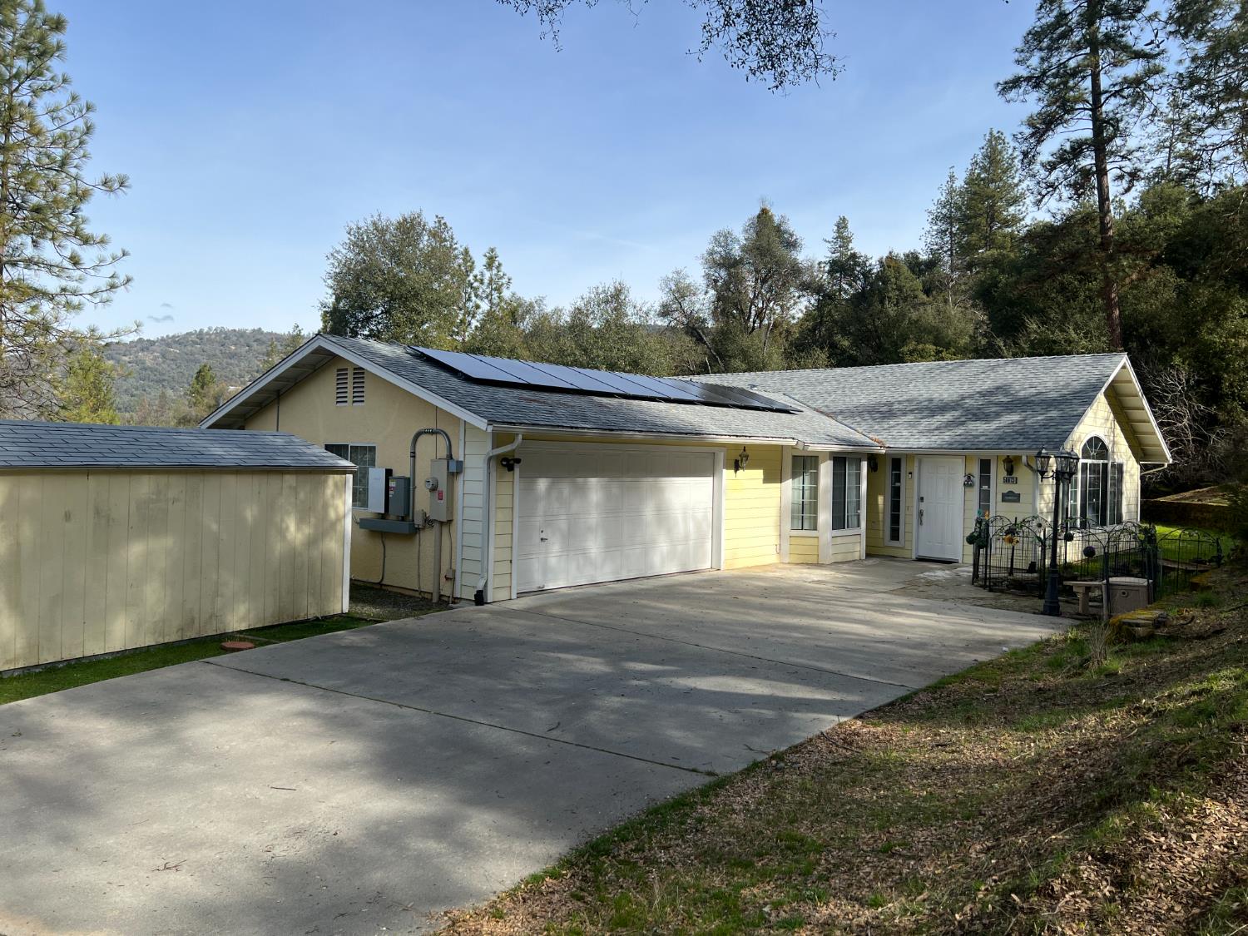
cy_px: 468
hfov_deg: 67.3
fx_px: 937
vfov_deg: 53.1
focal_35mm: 26
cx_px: 624
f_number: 1.5
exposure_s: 1/3831
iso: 50
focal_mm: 5.7
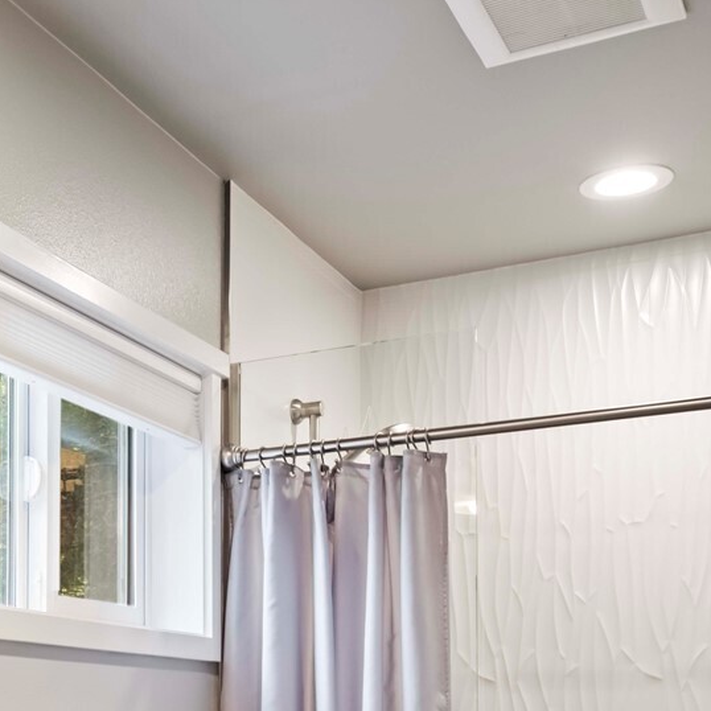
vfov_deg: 27.3
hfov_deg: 27.7
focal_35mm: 59
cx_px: 36
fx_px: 1371
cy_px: 720
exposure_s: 1
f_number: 8
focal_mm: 14.5
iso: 400
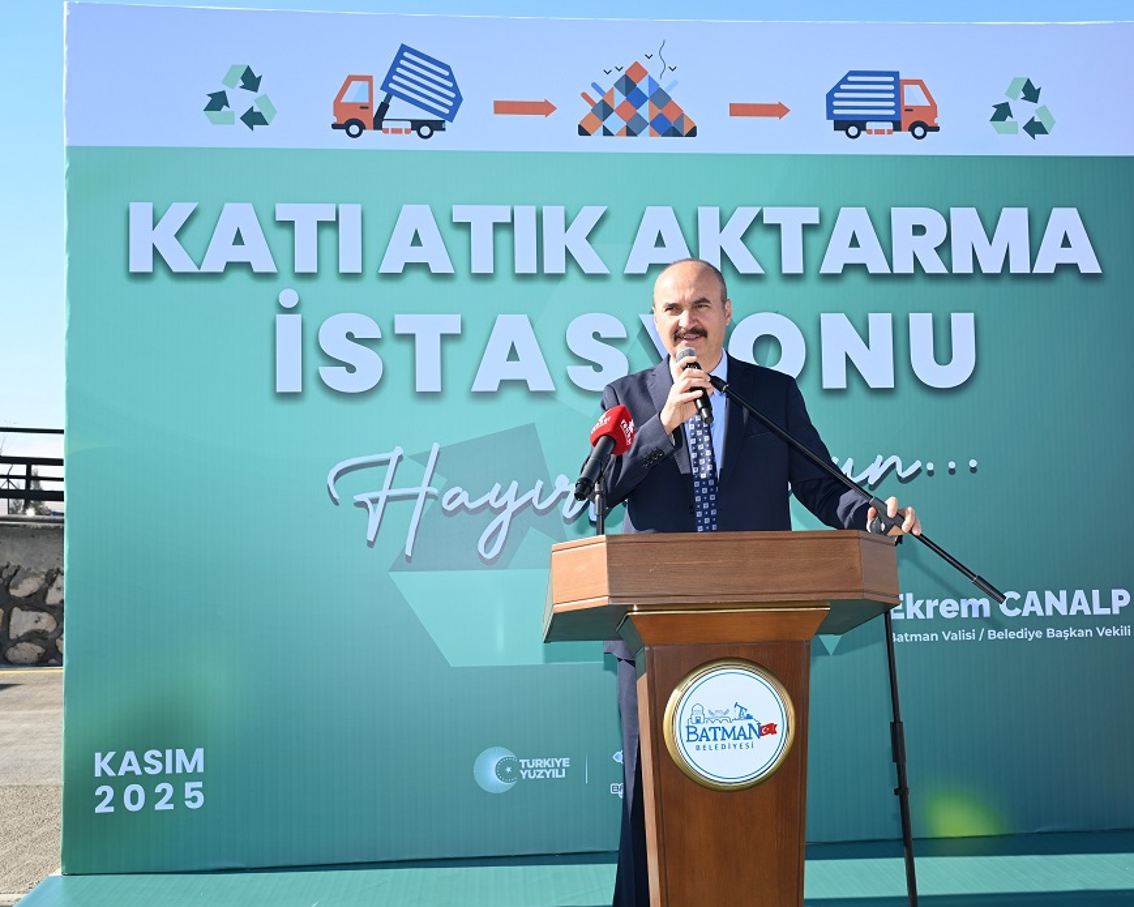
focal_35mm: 42
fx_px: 1409
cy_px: 455
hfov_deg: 43.8
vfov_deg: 35.7
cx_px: 630
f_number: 7.1
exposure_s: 1/200
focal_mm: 36
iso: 100
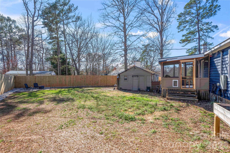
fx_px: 115
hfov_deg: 90.0
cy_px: 76
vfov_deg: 67.4
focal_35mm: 18
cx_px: 115
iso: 100
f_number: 10
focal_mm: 18
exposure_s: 1/125
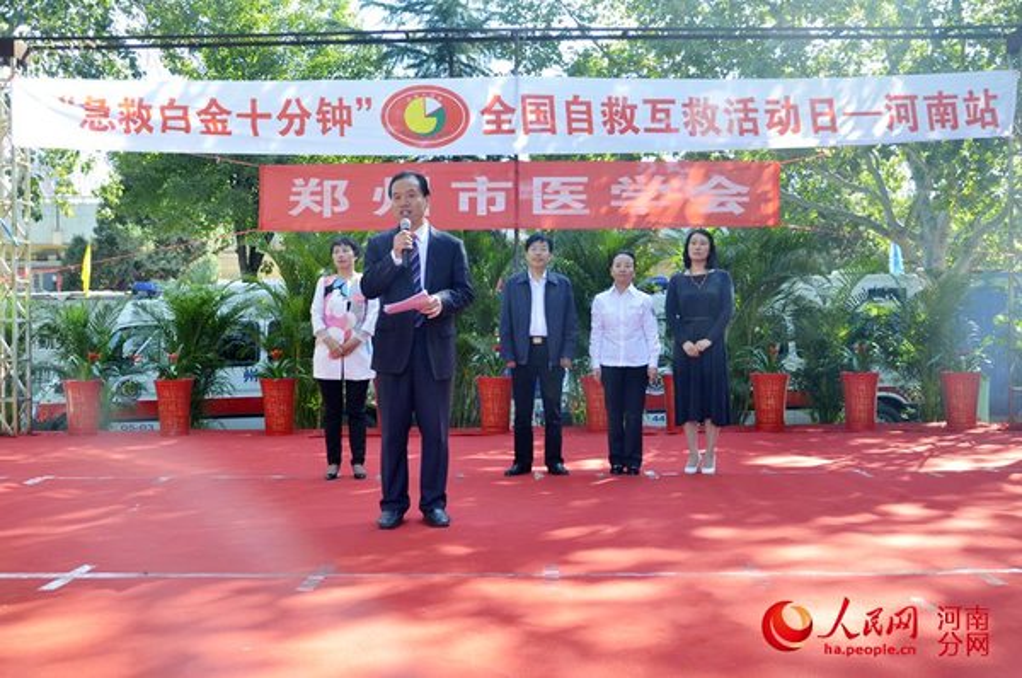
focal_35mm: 33
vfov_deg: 39.8
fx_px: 935
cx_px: 511
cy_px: 339
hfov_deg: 57.3
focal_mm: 22
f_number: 7.1
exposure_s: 1/200
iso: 640
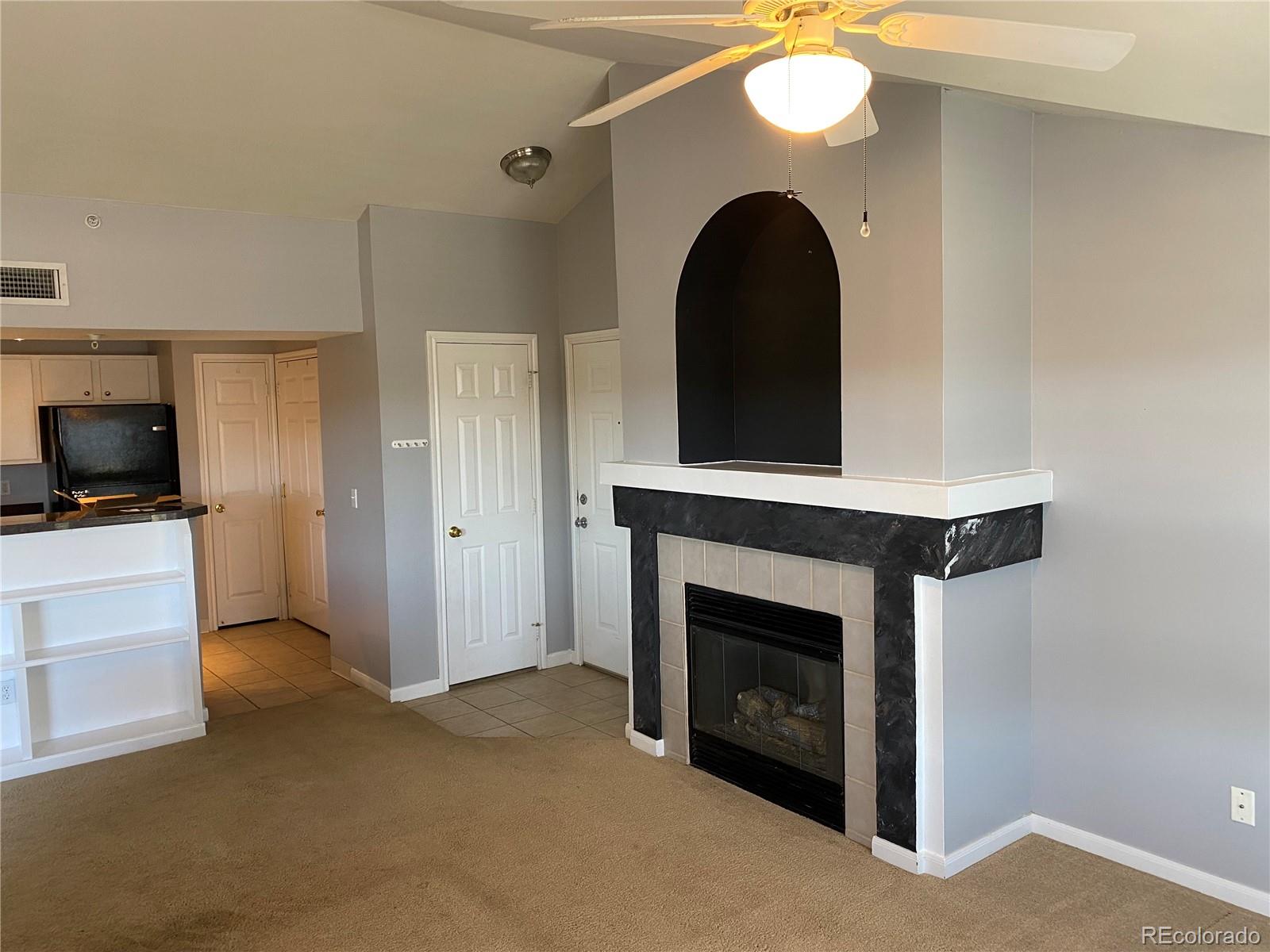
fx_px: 954
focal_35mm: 26
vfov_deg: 53.1
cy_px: 476
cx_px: 635
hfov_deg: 67.3
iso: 100
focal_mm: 4.25
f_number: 1.8
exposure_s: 1/60
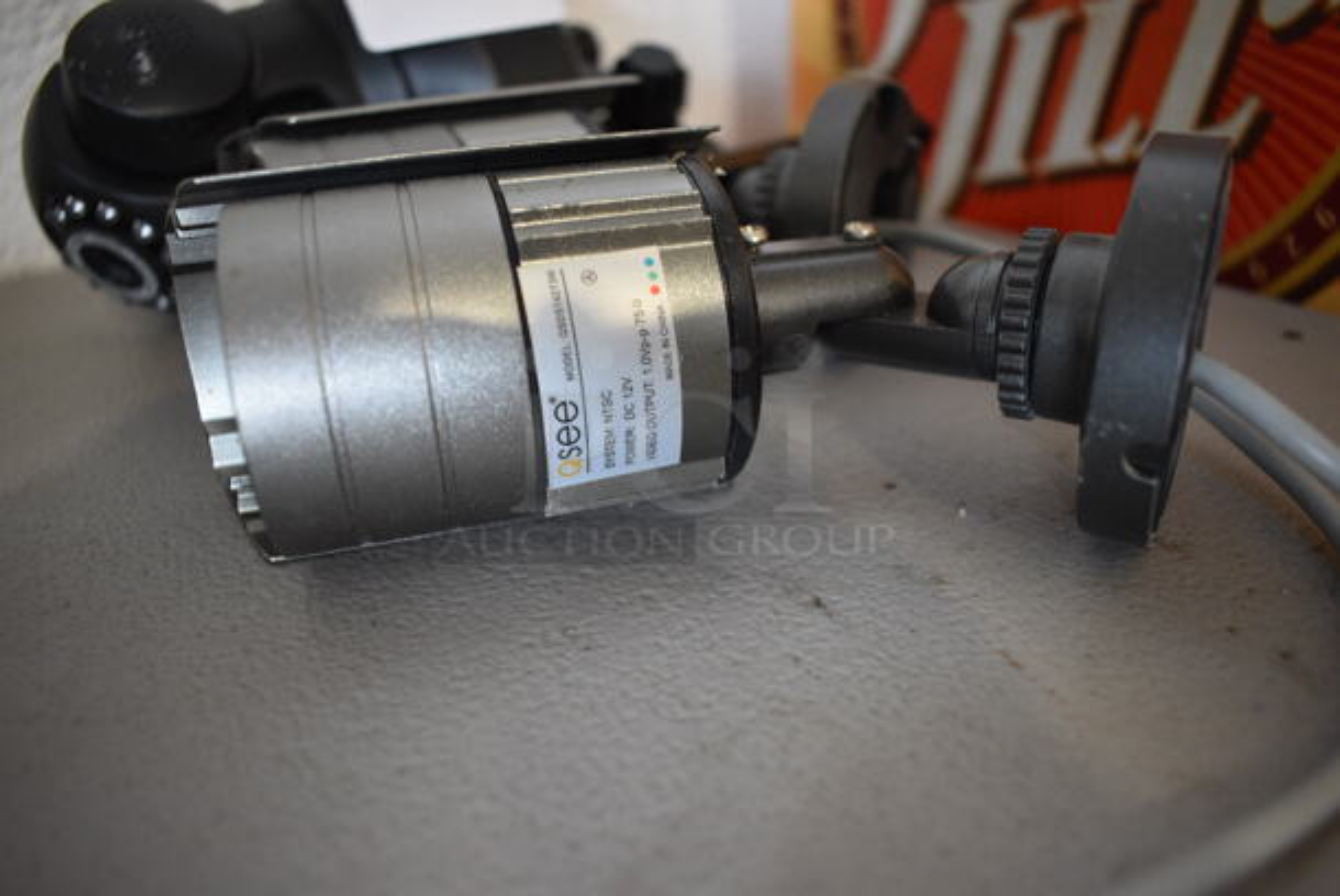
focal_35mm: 27
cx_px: 670
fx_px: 1006
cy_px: 448
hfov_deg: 67.3
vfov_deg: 48.0
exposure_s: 1/60
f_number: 4
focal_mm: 18
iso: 1250
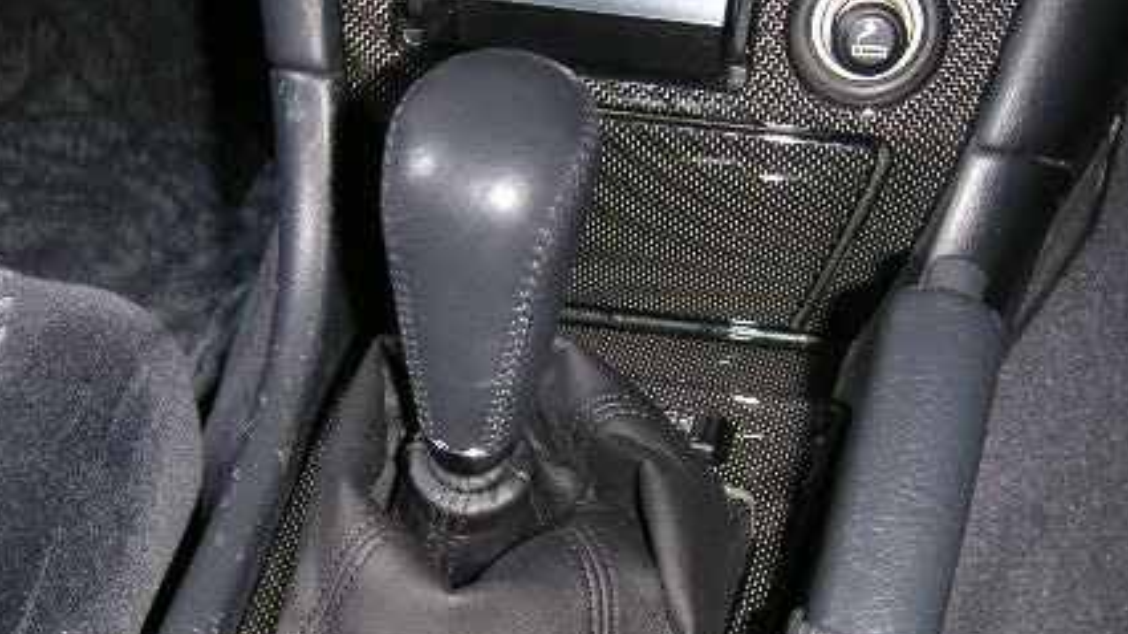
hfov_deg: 29.0
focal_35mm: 73
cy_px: 450
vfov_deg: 16.5
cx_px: 518
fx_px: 2183
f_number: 3
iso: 160
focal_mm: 8.9
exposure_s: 1/60
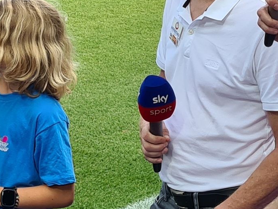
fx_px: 1213
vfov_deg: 9.7
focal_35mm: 151
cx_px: -61
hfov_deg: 12.7
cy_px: -39
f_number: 1.8
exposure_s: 1/510
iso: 50
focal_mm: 5.4
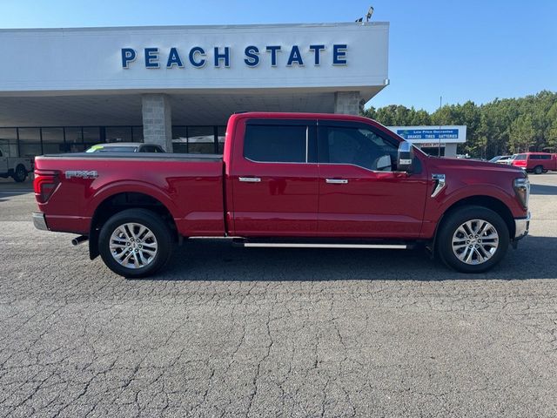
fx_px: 386
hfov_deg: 71.6
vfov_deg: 56.8
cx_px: 278
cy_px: 209
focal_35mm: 24
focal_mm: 6.76
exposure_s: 1/1597
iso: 80
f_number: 1.78
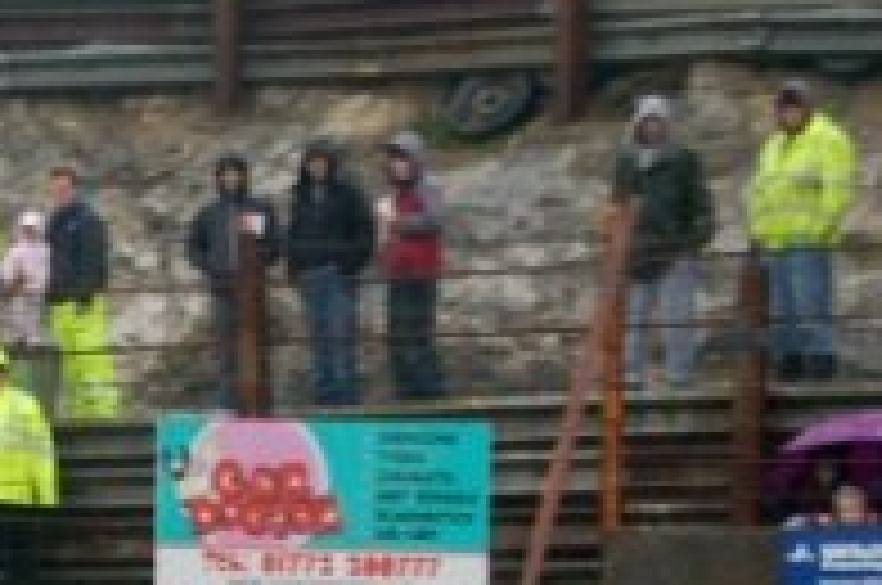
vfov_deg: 6.9
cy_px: 824
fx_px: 4794
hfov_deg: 10.4
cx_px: -104
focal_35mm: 196
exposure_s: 1/320
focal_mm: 40
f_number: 4.8
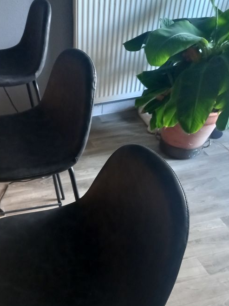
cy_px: 195
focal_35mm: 38
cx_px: 56
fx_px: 335
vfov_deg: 48.4
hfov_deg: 36.8
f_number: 2
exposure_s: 1/20
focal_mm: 4.6
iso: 400
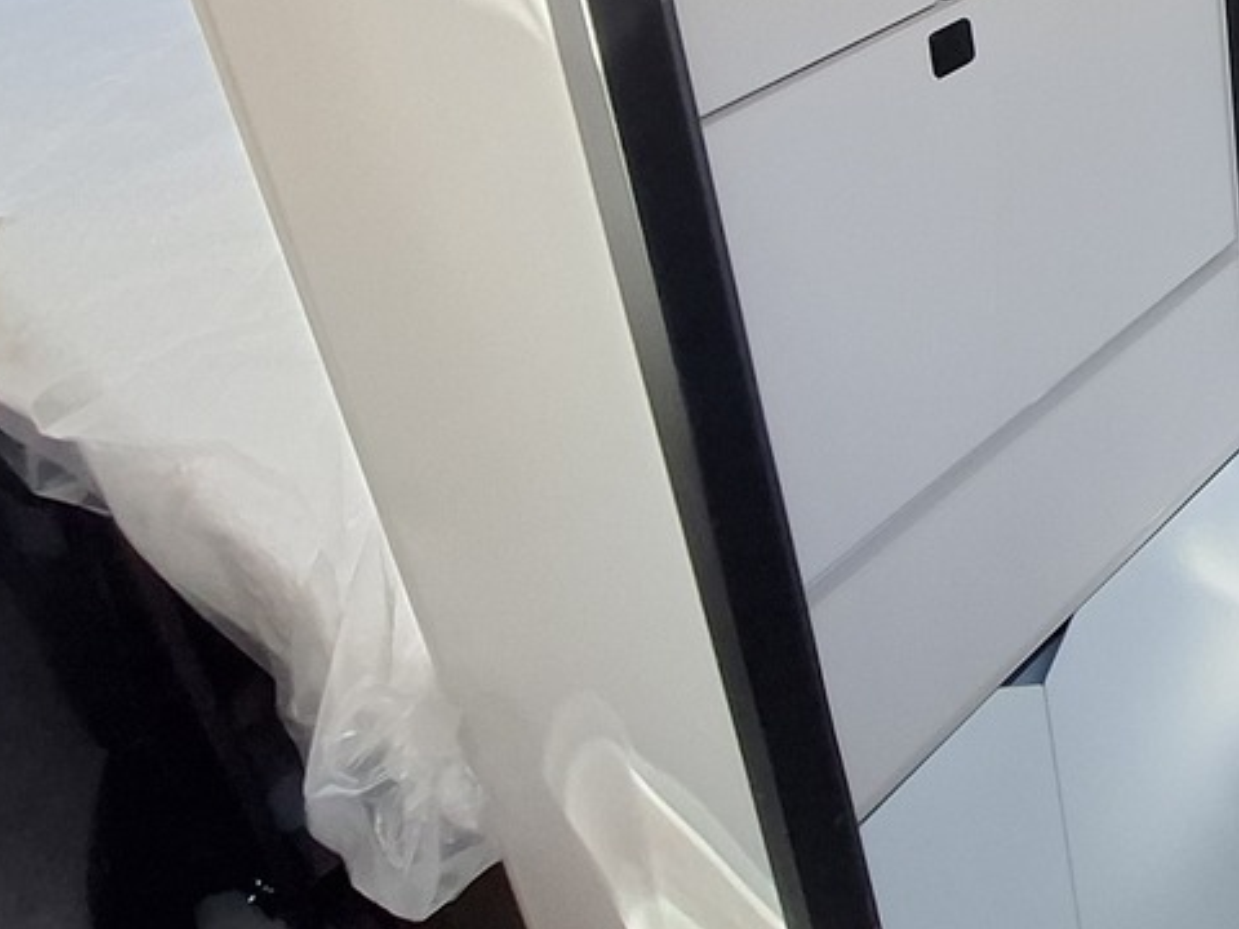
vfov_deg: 31.5
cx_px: 1451
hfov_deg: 37.5
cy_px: -152
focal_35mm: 39
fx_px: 1396
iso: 250
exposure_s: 1/25
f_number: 2.2
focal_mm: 1.74
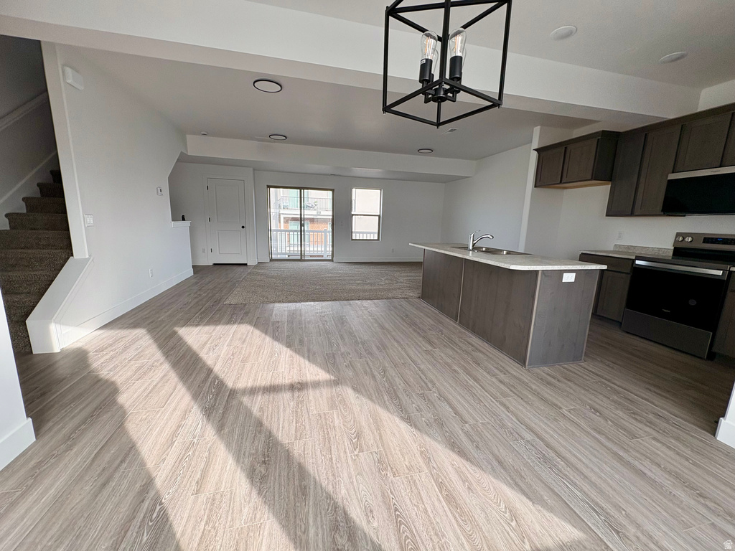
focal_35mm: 14
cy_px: 276
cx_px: 368
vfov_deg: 85.7
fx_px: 297
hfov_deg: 102.1
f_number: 2.2
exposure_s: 1/156
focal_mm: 2.22
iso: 64
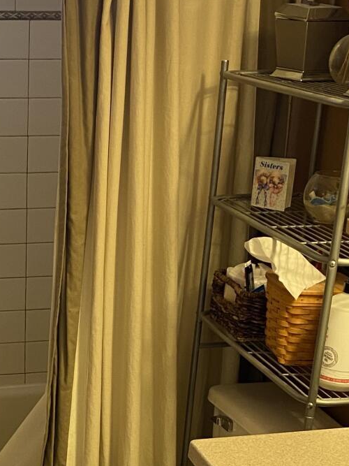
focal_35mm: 78
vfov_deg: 24.6
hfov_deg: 18.5
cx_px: 22
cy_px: 379
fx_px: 1049
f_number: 1.8
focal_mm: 4.25
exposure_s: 1/60
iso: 160
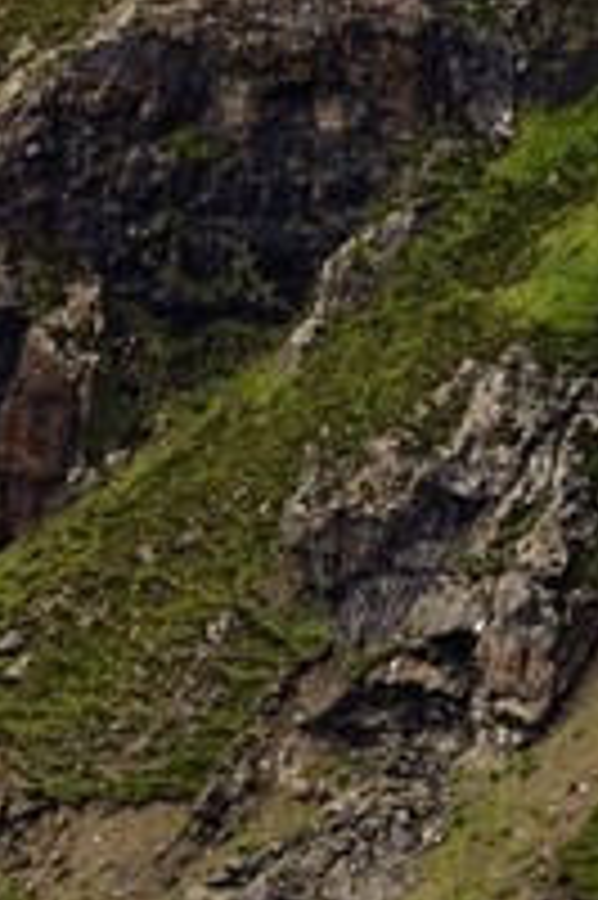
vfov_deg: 2.0
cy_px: -1966
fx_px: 24983
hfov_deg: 1.4
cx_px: -1646
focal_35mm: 1001
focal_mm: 125
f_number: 10
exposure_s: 1/800
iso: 800
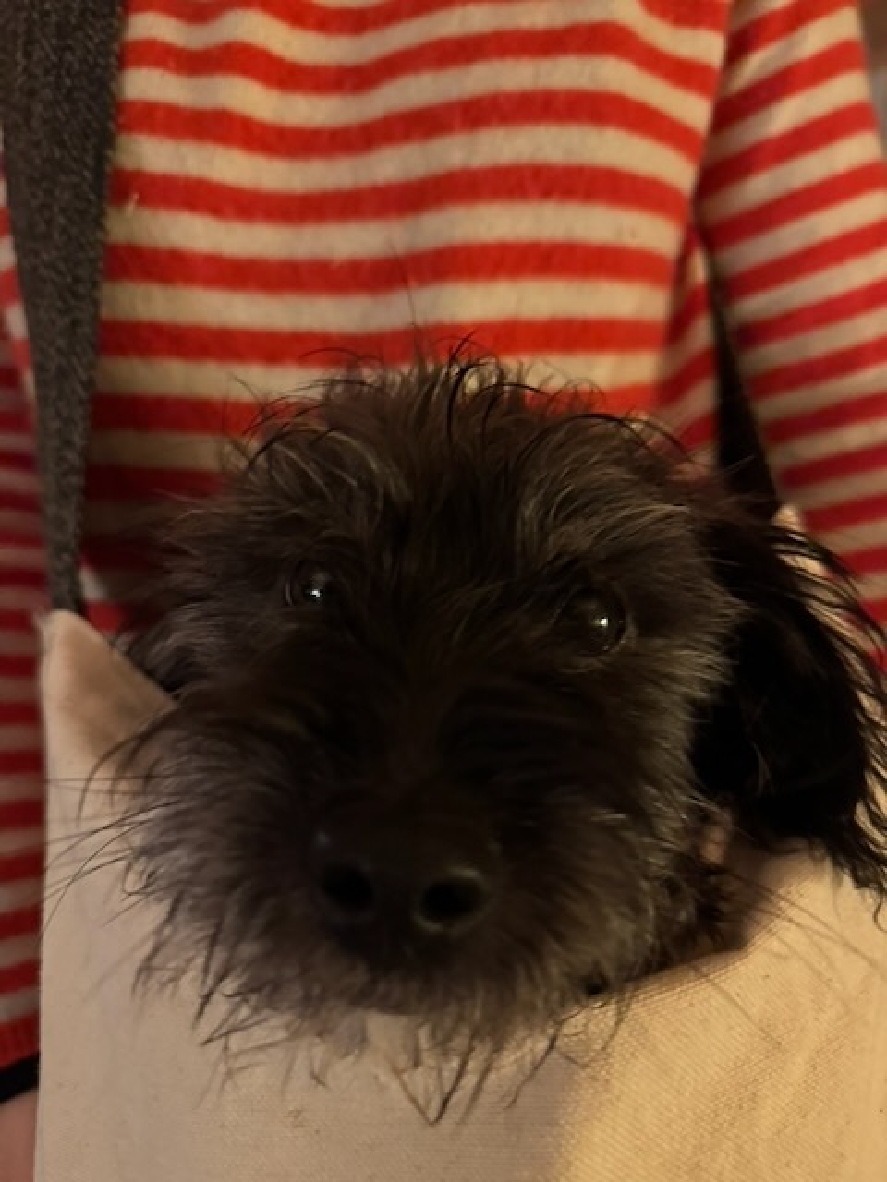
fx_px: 820
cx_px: 444
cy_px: 591
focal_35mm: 24
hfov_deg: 56.8
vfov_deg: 71.6
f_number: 1.78
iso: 1250
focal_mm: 6.76
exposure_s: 1/25
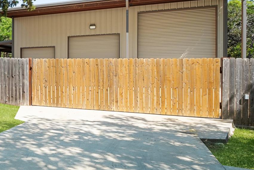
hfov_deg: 39.1
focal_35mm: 41
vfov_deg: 32.6
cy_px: 73
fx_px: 289
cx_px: -24
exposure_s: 1/25
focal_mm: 17
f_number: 10
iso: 200
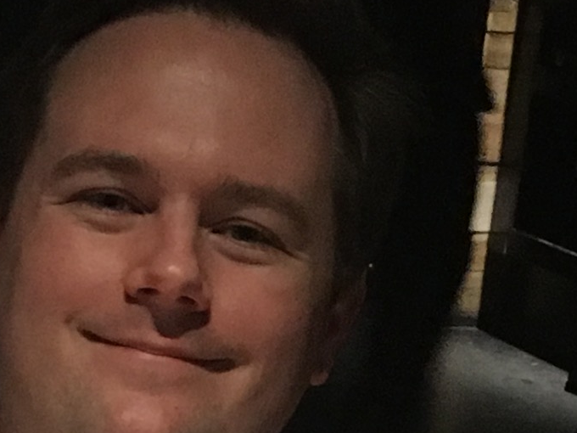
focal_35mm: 172
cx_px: 206
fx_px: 2867
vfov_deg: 8.2
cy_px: 838
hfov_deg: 11.5
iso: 200
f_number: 2.2
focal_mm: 4.15
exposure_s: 1/17
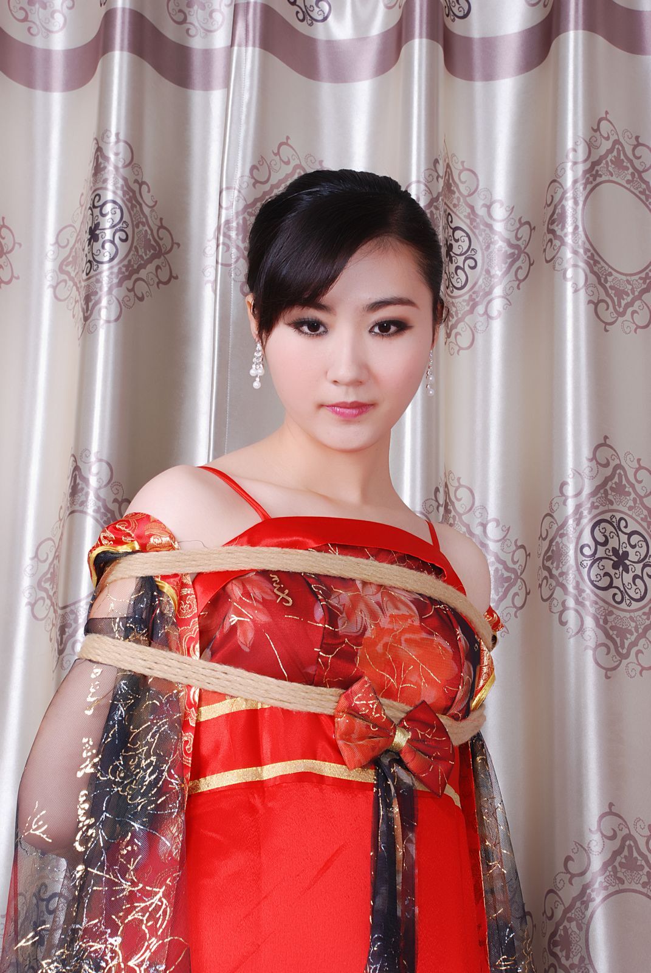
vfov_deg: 27.0
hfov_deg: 18.2
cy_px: 486
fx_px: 2029
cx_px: 326
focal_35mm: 75
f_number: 11
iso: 100
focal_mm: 50
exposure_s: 1/8
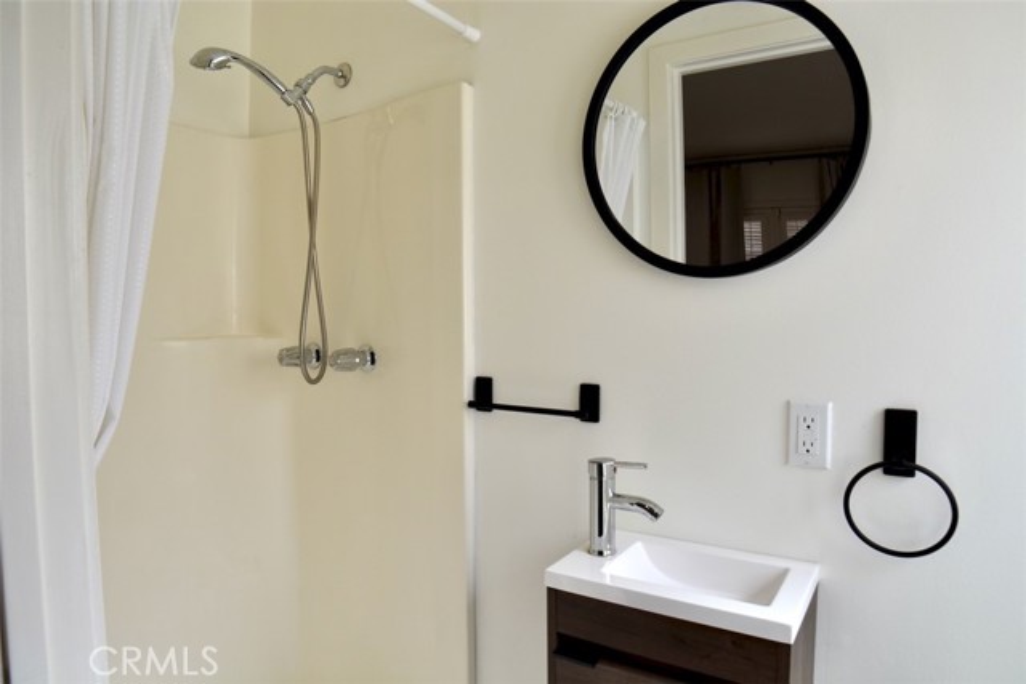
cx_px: 513
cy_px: 342
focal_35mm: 21
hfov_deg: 81.2
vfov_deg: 59.5
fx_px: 599
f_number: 5.6
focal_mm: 14
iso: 200
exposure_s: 1/125
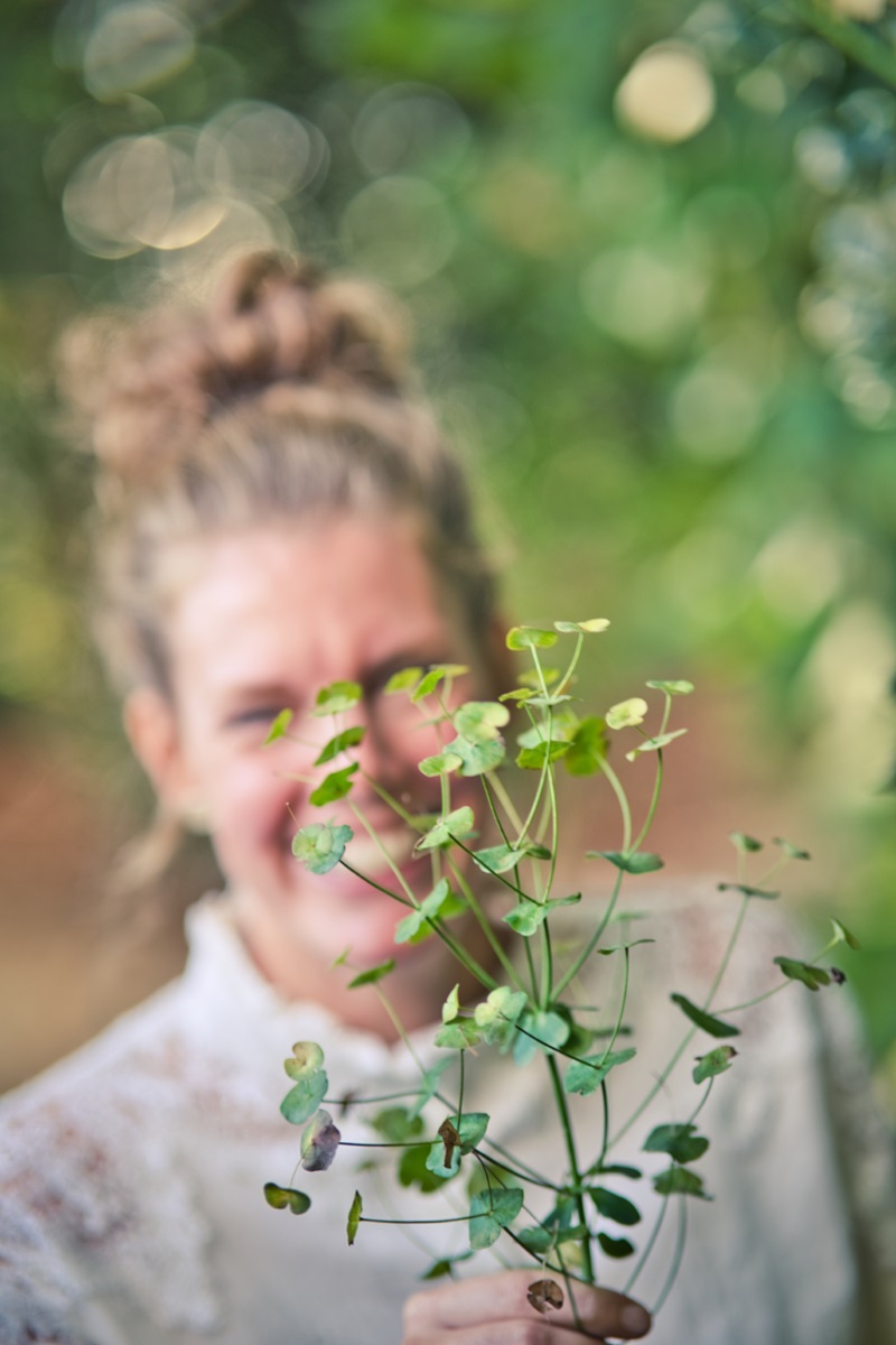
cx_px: 448
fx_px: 3173
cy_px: 672
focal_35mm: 85
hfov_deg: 16.1
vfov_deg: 23.9
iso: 100
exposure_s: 1/160
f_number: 1.8
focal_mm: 85
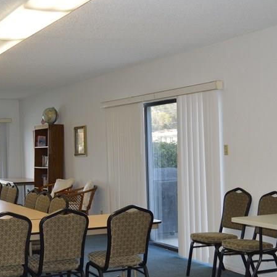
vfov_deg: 29.0
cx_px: 95
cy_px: 158
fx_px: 534
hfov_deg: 28.9
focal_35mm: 59
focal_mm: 26
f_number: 4
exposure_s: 1/125
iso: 250
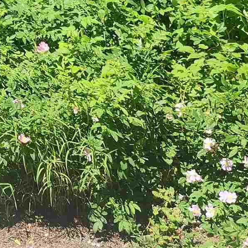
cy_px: -195
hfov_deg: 15.4
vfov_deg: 14.7
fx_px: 843
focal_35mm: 104
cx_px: -125
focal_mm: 6.4
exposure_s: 1/398
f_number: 1.8
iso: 12
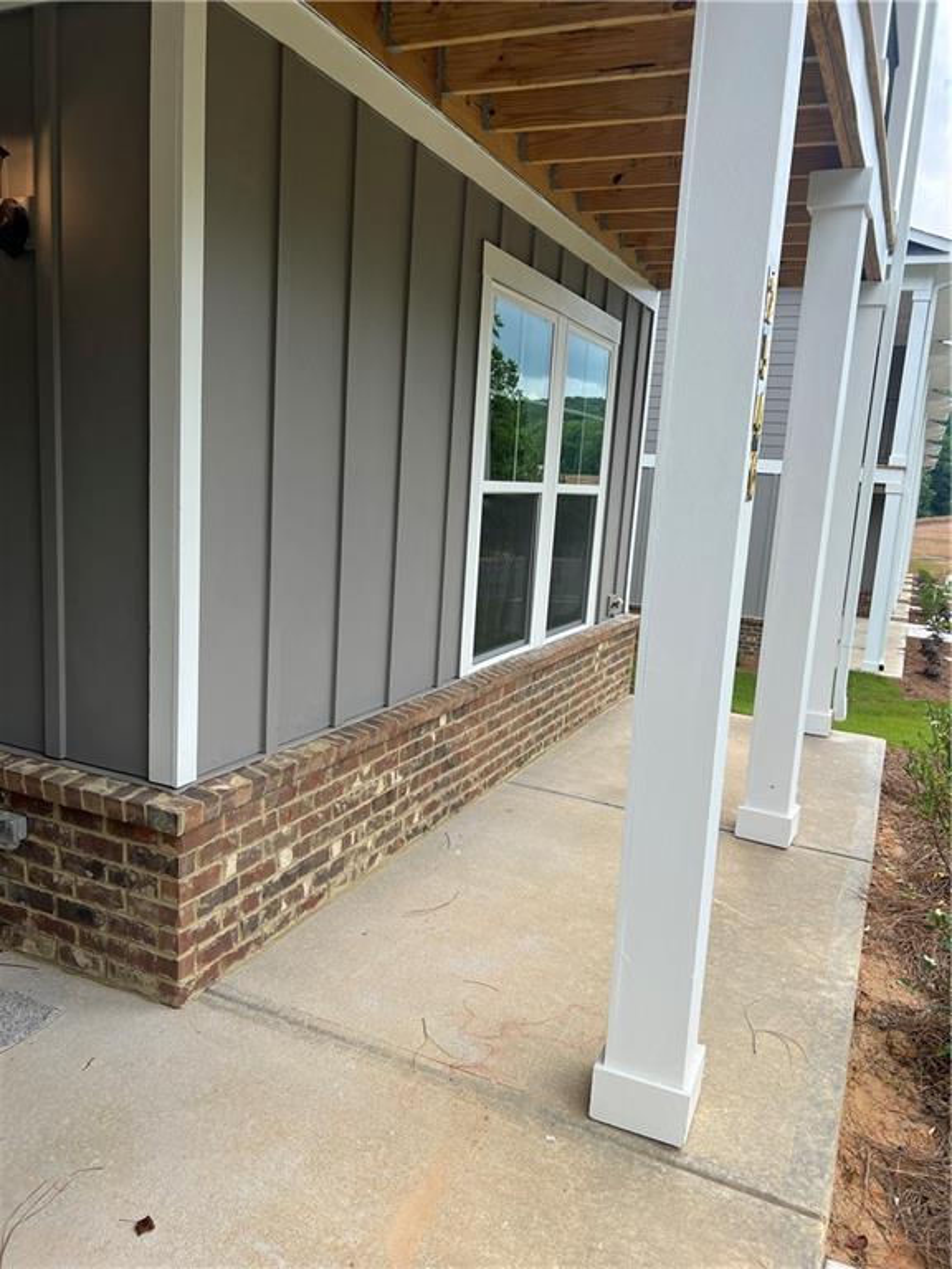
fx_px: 953
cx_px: 476
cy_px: 634
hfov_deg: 53.1
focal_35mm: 26
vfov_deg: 67.3
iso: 50
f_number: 1.5
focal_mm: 5.7
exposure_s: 1/1311
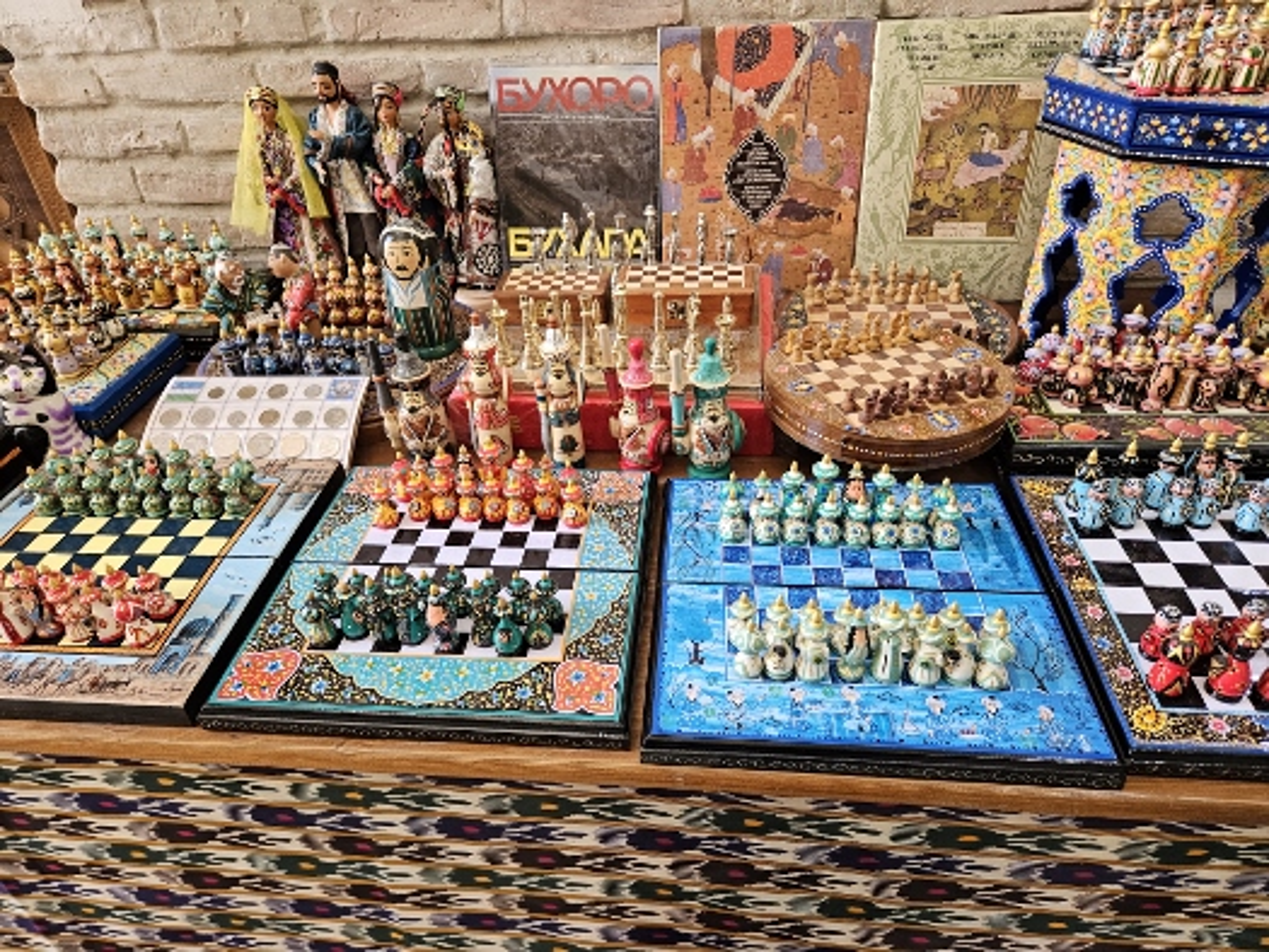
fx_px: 843
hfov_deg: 73.9
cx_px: 634
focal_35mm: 23
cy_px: 476
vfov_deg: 58.9
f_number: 1.8
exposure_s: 1/190
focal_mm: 5.4
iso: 250
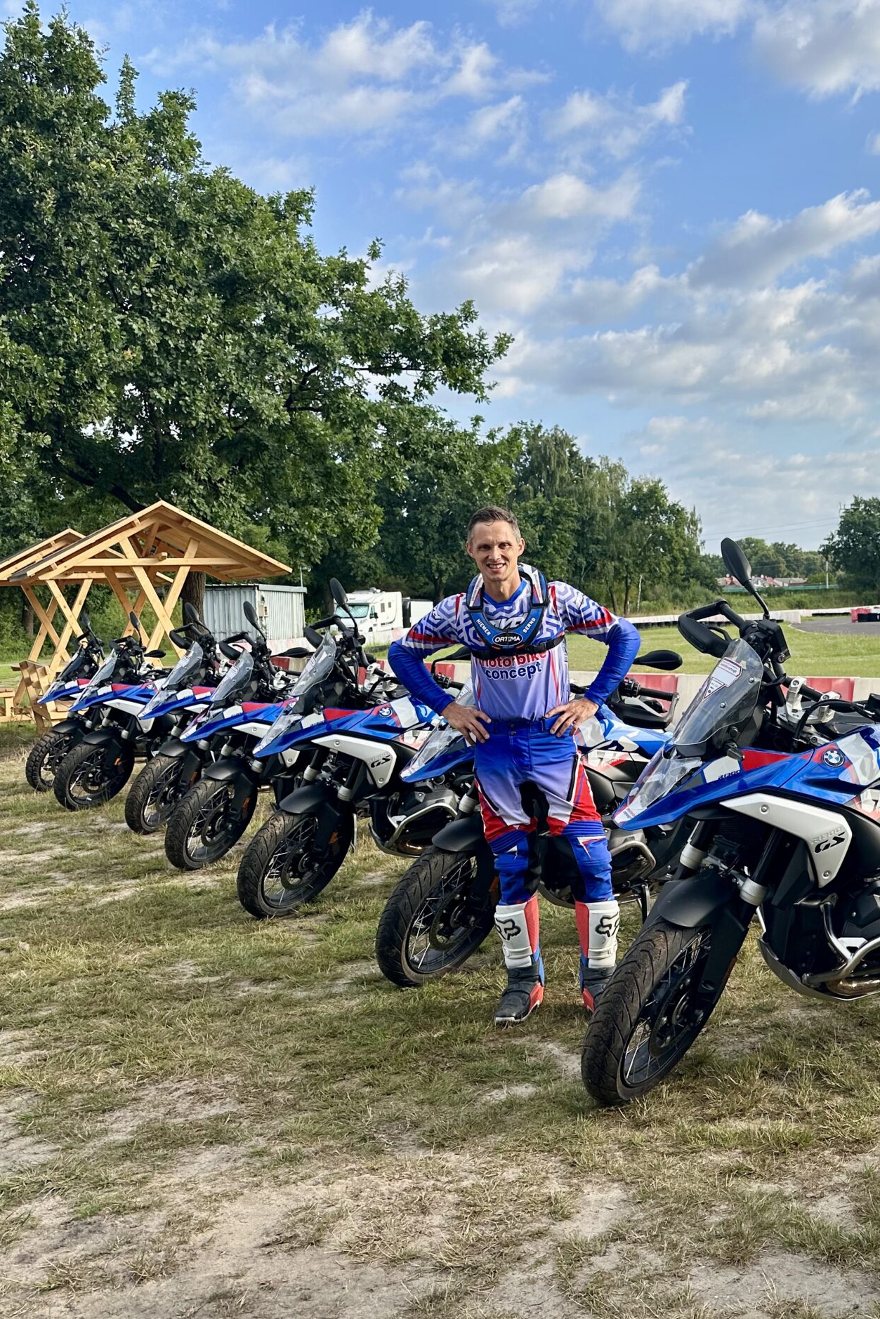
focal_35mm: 34
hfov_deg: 36.4
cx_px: 800
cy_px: 659
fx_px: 1246
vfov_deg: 55.8
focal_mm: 6.86
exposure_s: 1/2591
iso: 80
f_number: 1.78
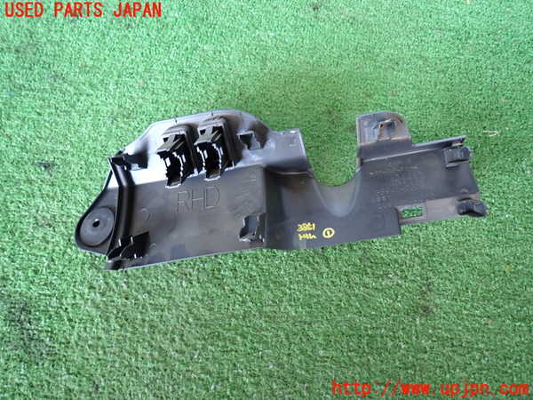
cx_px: 266
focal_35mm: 25
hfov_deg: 69.4
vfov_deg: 54.9
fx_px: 385
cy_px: 200
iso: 200
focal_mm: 4.5
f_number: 2
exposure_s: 1/30
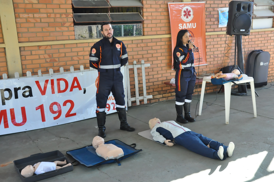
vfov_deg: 31.8
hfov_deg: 46.4
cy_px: 91
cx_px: 137
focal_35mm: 42
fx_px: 319
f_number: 8
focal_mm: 28
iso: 2000
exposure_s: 1/250
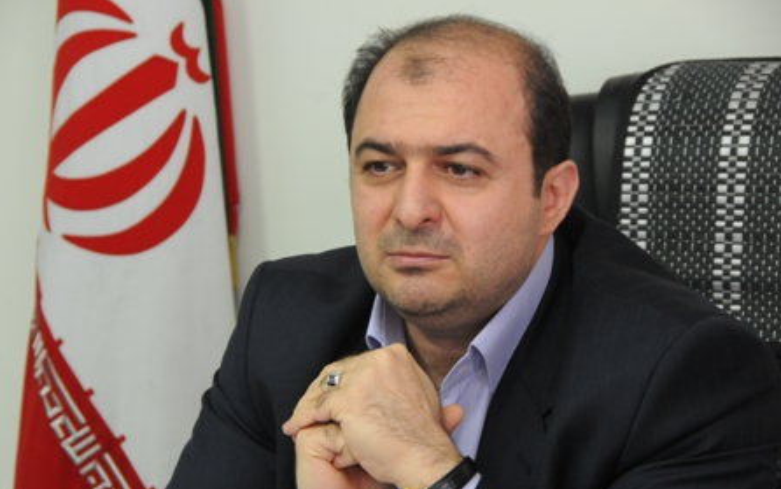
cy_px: 258
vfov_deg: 7.6
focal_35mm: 172
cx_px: 390
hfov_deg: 12.2
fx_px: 3662
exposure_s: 1/25
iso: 1600
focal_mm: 112
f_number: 9
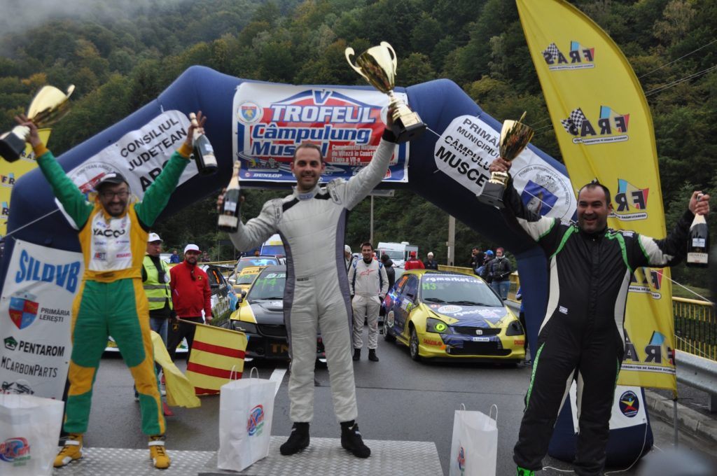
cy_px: 238
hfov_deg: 53.2
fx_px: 716
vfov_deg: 36.8
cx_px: 358
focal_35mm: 36
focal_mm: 24
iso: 400
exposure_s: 1/125
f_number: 2.8
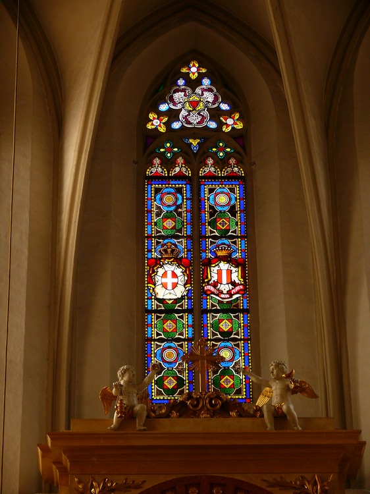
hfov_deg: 13.6
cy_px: 247
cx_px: 185
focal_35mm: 109
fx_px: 1554
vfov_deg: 18.1
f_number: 3.6
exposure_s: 1/30
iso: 160
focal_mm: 23.1
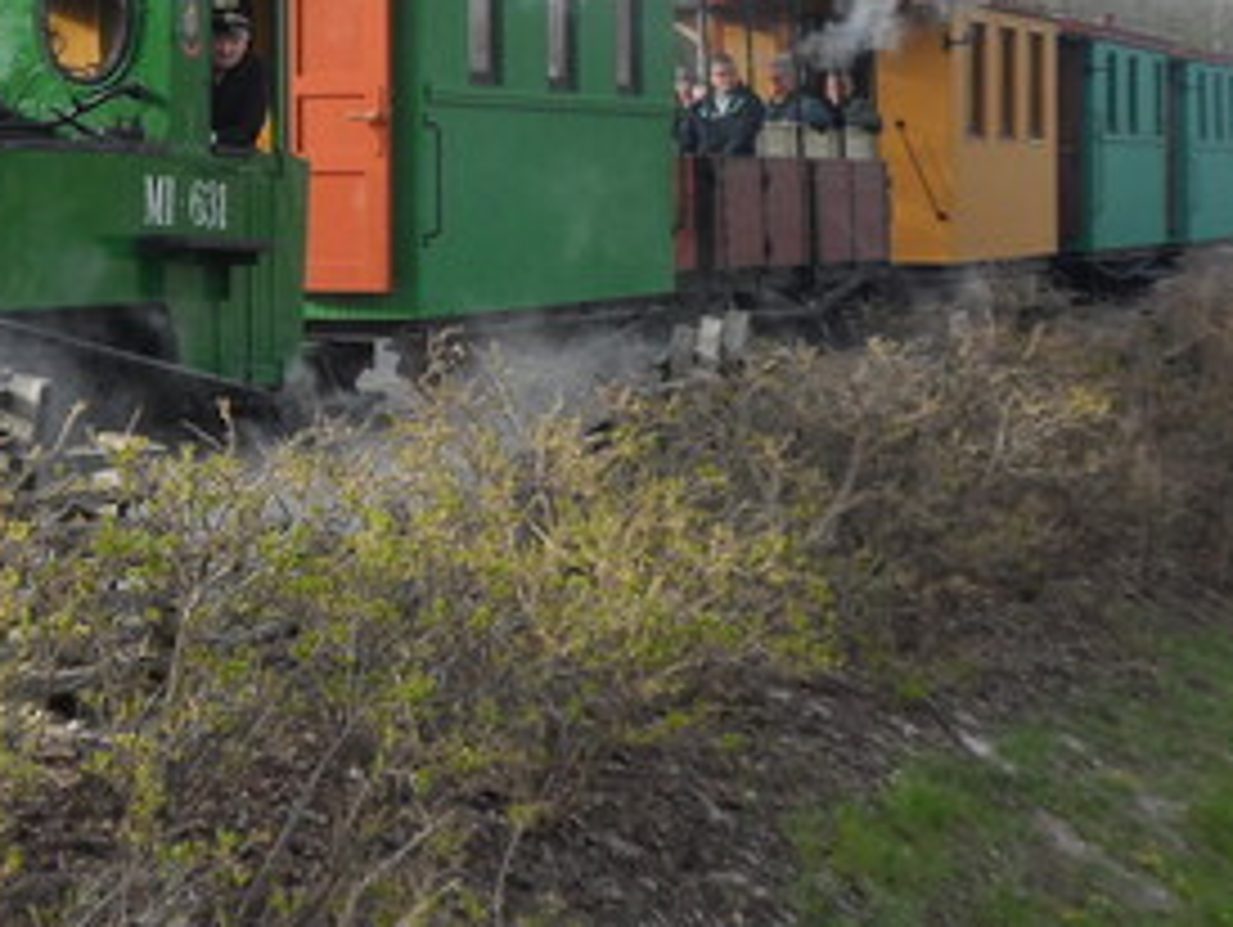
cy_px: 54
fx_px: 4528
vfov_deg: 11.6
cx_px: 202
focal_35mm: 127
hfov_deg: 15.4
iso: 80
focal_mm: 8
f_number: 3.9
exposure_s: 1/180
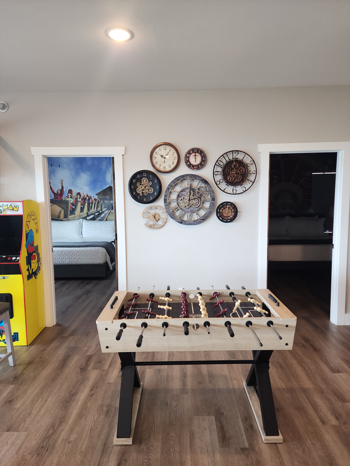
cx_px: 175
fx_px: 310
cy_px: 233
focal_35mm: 23
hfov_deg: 58.9
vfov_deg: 73.9
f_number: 1.8
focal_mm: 6.4
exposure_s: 1/60
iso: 100
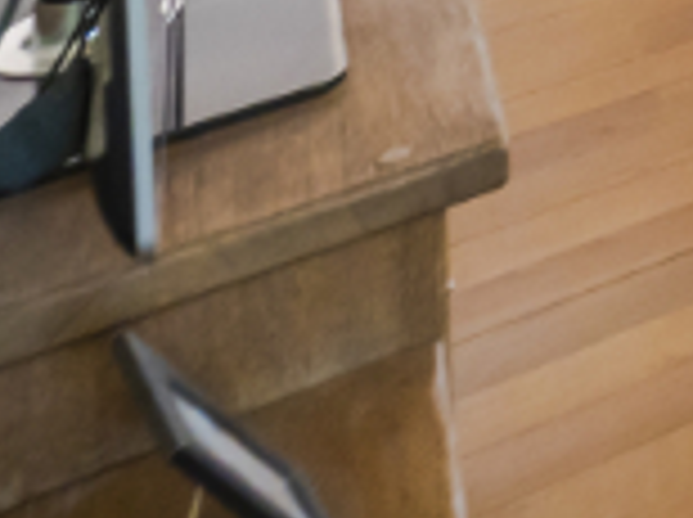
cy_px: -1095
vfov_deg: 10.5
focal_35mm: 91
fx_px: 1819
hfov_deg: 14.6
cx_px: 1638
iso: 400
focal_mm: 7
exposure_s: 1/15
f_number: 4
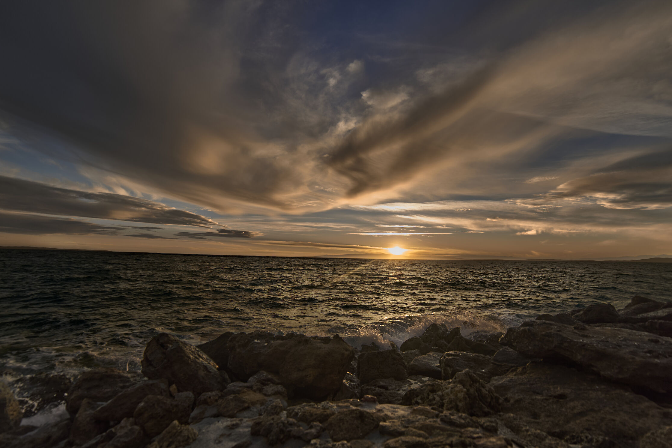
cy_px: 226
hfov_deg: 100.4
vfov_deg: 77.3
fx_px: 280
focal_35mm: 15
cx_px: 339
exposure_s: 1/1000
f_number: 2.8
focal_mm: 14
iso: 200
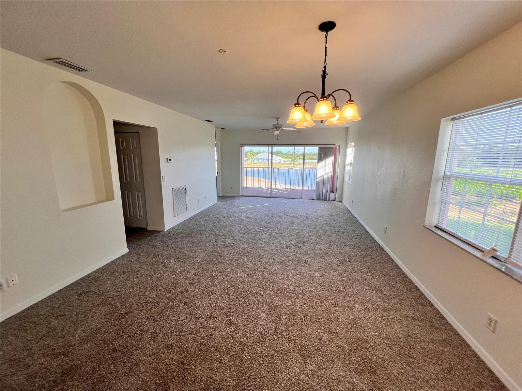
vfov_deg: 89.9
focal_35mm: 13
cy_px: 196
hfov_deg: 106.2
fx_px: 196
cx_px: 261
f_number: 1.8
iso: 32
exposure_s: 1/120
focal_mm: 1.57
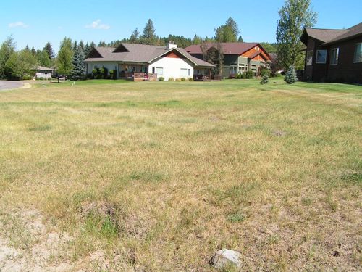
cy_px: 136
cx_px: 181
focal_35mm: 38
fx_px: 397
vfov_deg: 37.7
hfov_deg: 49.0
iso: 50
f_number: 5.6
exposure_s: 1/320
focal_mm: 6.3
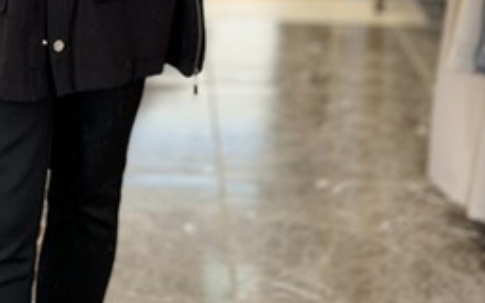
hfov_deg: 19.5
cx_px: 133
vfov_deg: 11.7
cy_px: -183
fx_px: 1401
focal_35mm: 106
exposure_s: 1/275
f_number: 1.78
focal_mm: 6.76
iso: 64
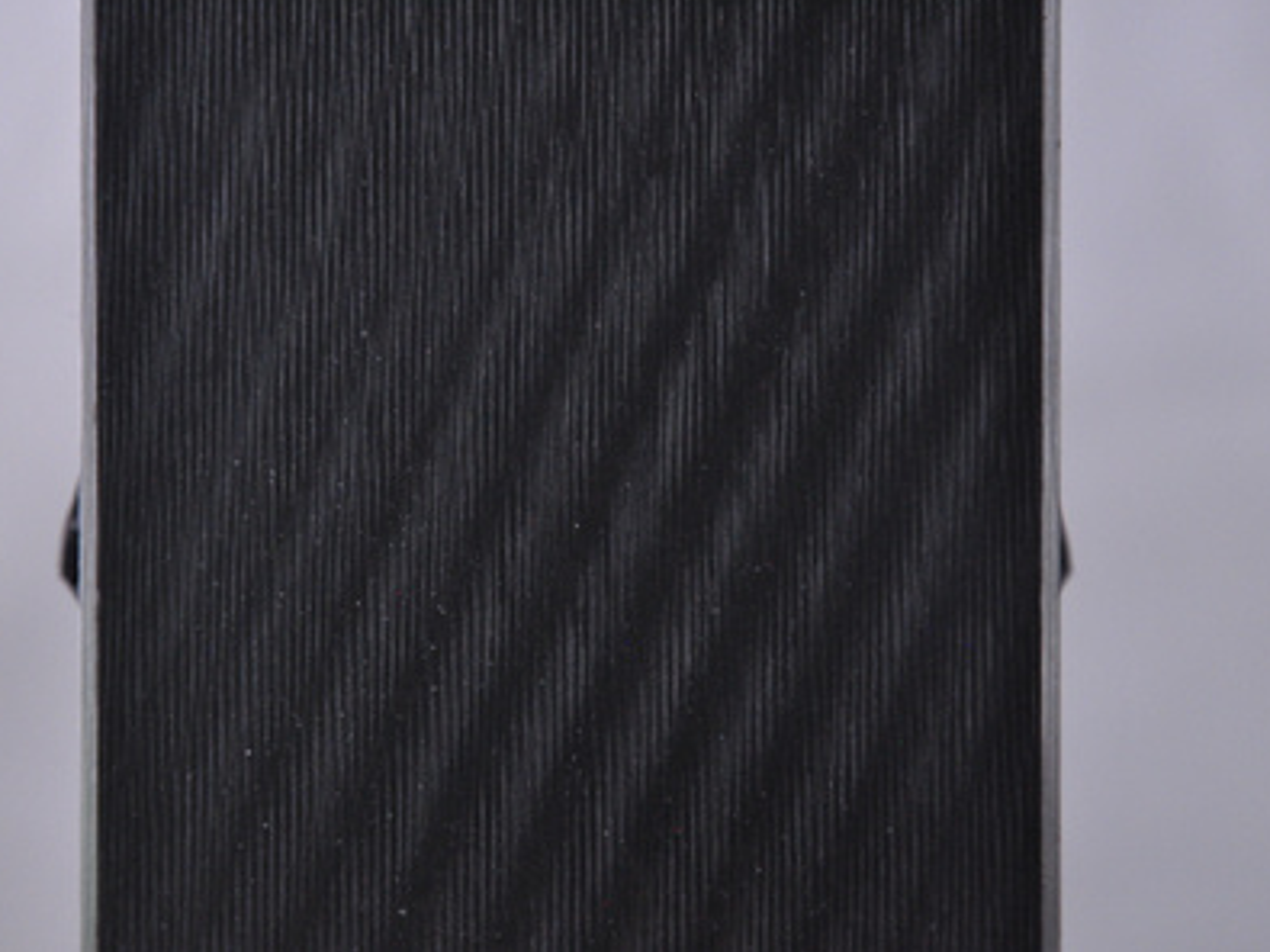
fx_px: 6329
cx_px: 572
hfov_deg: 11.5
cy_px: 474
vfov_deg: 8.6
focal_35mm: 173
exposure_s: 1/125
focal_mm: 105
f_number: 9.5
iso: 3200
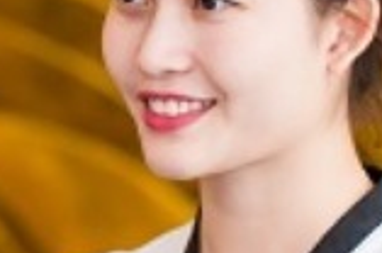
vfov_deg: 4.2
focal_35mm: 326
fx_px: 3452
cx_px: -307
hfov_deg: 6.2
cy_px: 236
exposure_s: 1/100
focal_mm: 50
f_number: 2
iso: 320
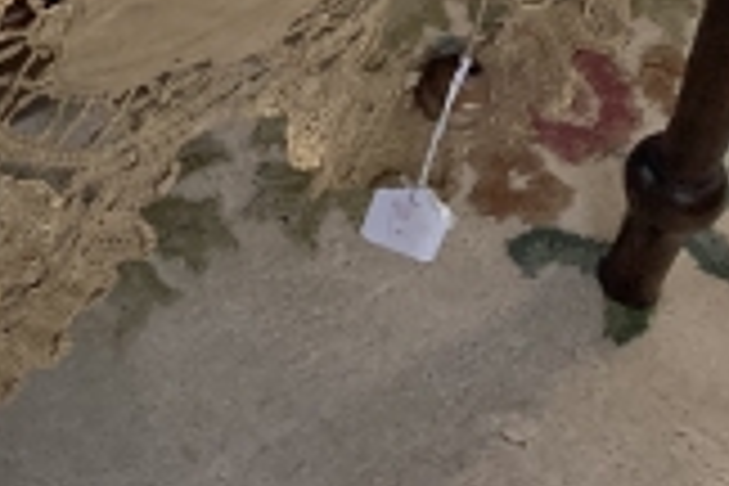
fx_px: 2936
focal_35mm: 145
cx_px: -459
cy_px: -772
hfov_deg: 13.1
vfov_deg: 8.5
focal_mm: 3.99
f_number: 1.8
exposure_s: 1/50
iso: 80
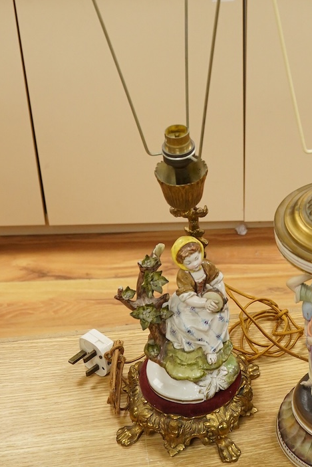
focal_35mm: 72
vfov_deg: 27.8
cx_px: 248
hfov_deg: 18.8
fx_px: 935
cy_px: 138
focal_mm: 30
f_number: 9
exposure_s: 1/160
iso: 2500
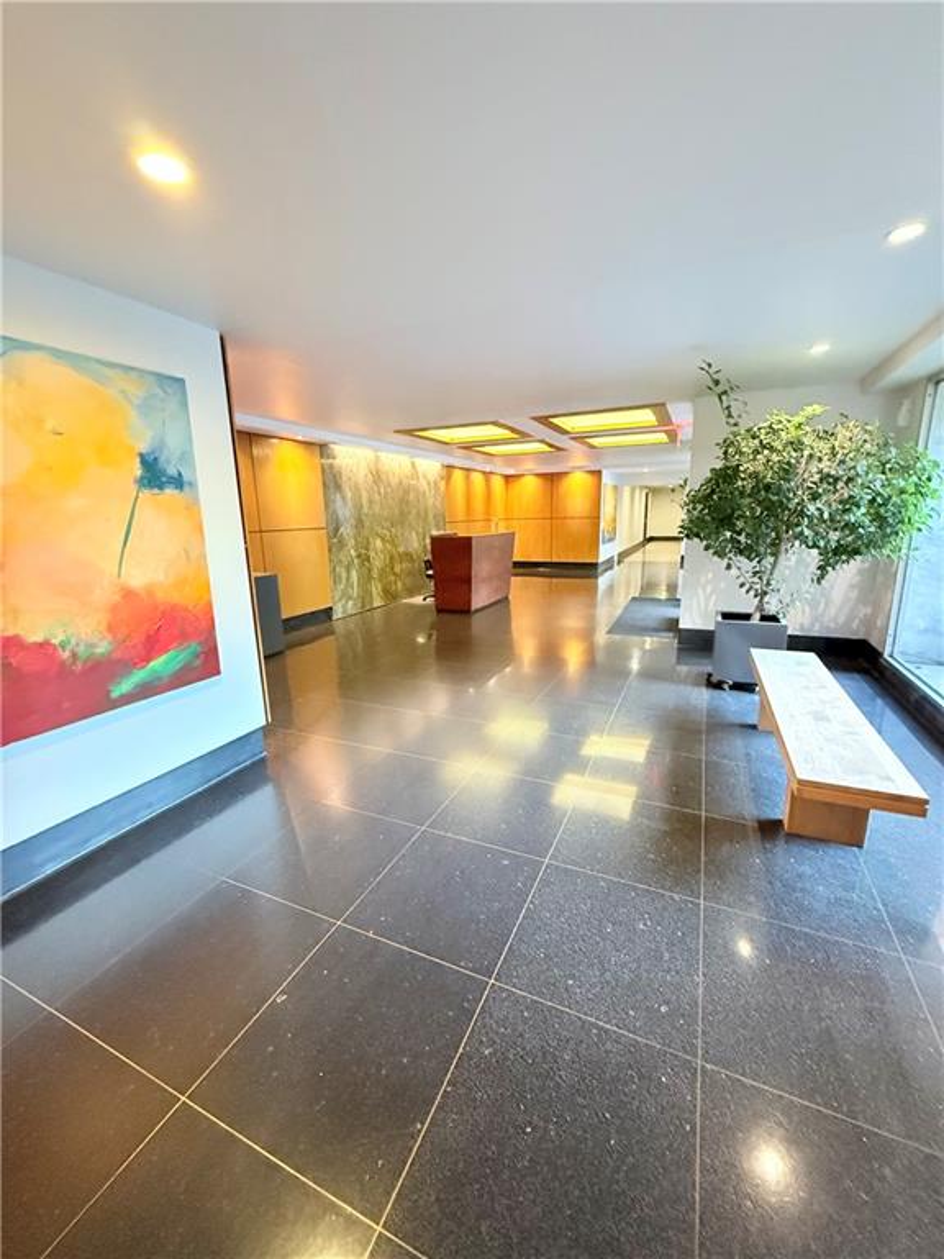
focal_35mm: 14
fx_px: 509
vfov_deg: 102.1
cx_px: 472
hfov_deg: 85.7
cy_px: 630
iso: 1250
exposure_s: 1/60
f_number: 2.2
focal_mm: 2.22
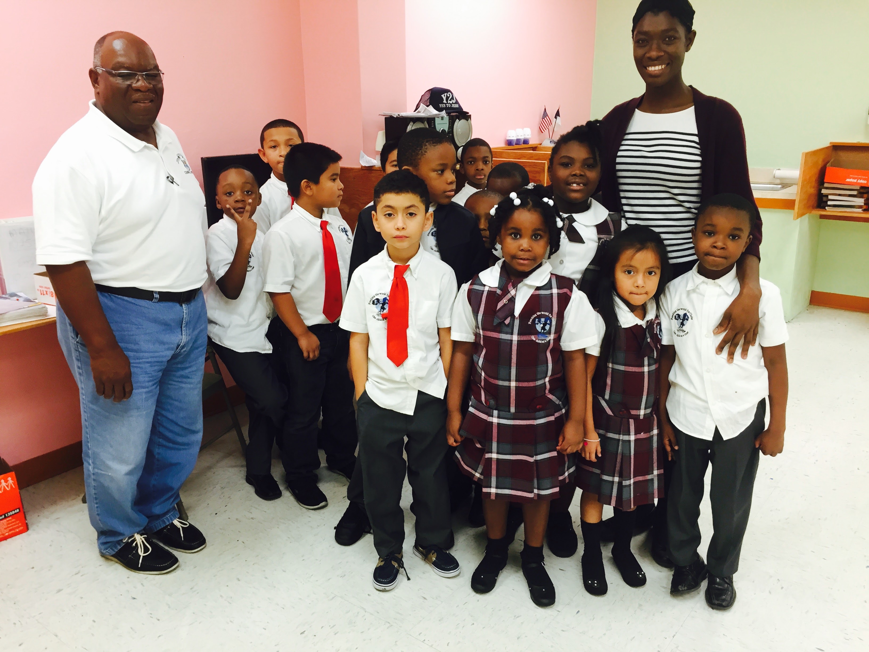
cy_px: 326
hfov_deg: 61.7
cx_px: 434
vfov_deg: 48.2
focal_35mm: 29
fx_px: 728
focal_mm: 4.15
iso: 64
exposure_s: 1/30
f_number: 2.2
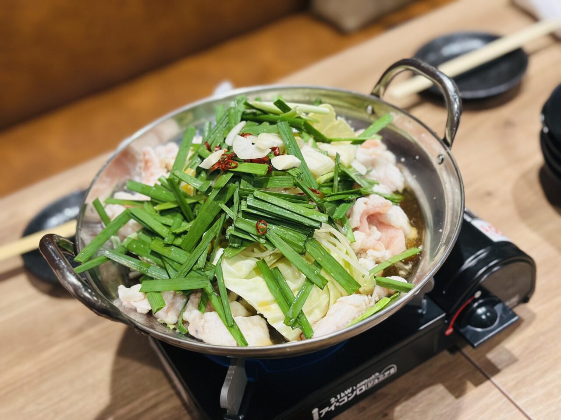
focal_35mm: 48
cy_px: 210
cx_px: 280
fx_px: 778
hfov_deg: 39.7
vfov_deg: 30.3
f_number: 1.78
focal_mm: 6.86
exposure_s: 1/60
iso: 320
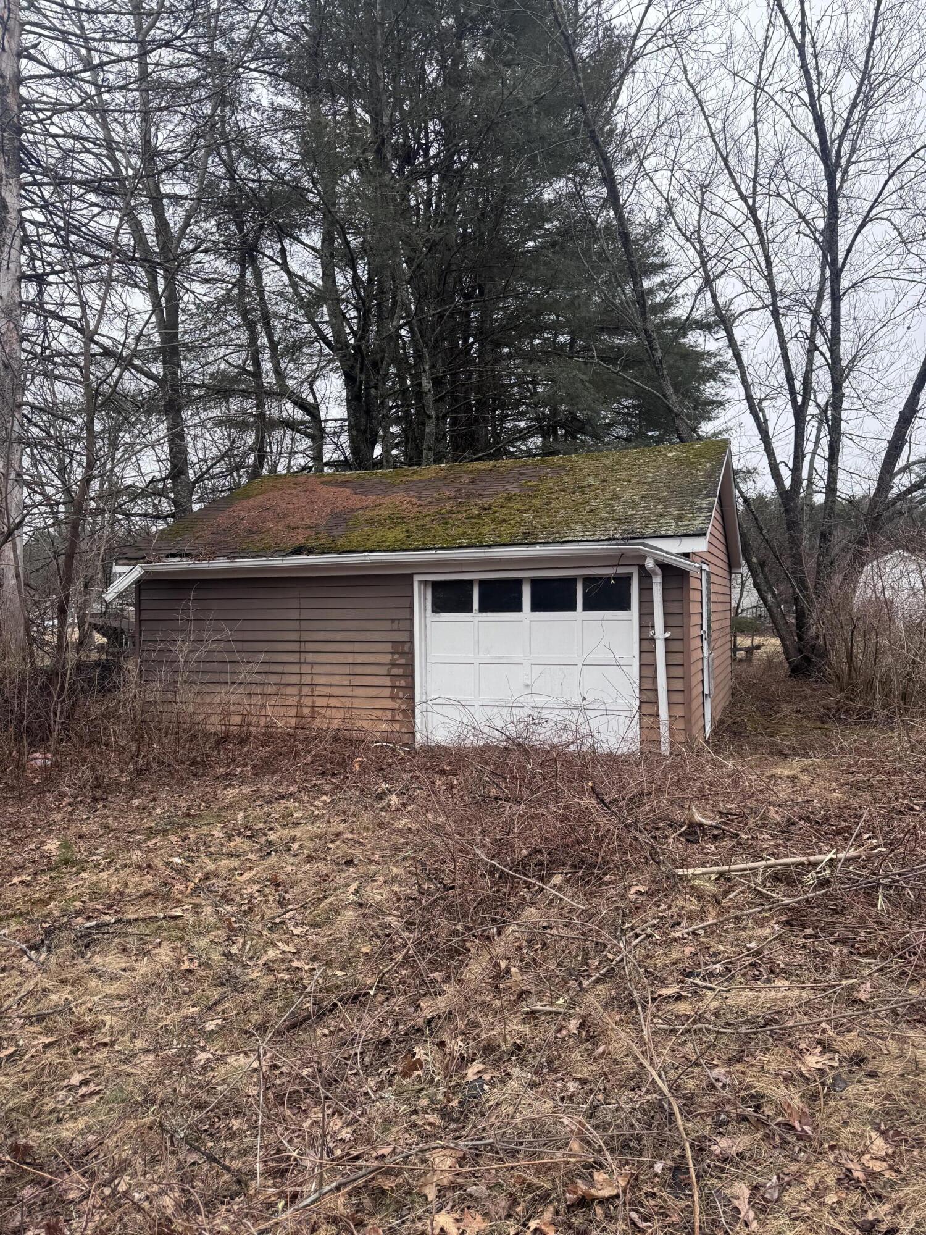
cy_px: 618
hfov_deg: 56.8
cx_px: 463
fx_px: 856
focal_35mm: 24
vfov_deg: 71.6
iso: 80
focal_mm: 6.76
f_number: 1.78
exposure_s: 1/549
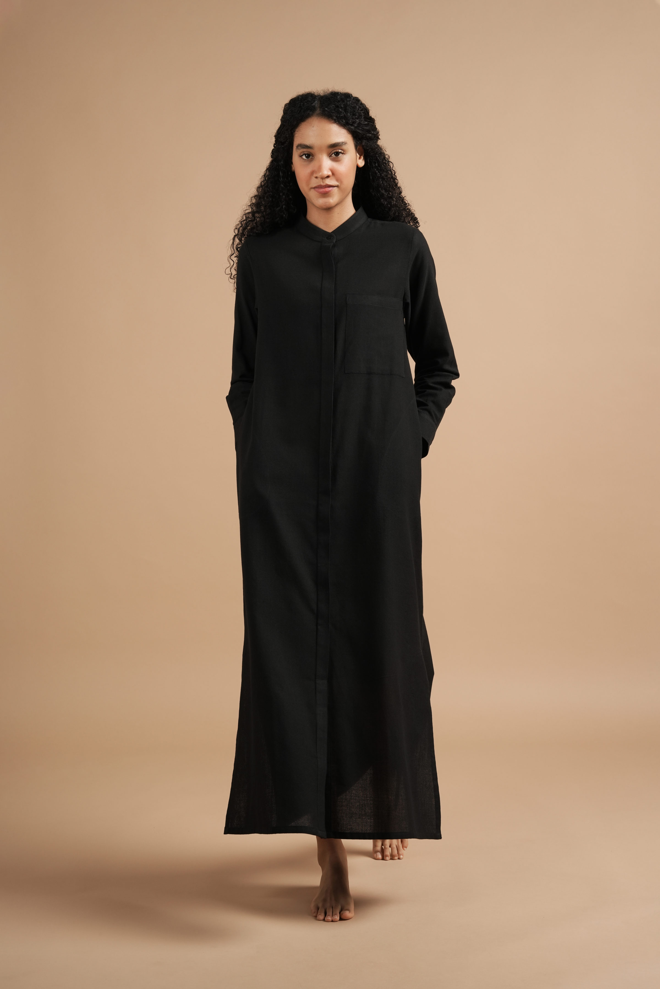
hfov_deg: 19.5
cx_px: 330
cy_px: 494
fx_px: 1925
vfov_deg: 28.8
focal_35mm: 70
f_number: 10
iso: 250
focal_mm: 70
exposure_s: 1/125
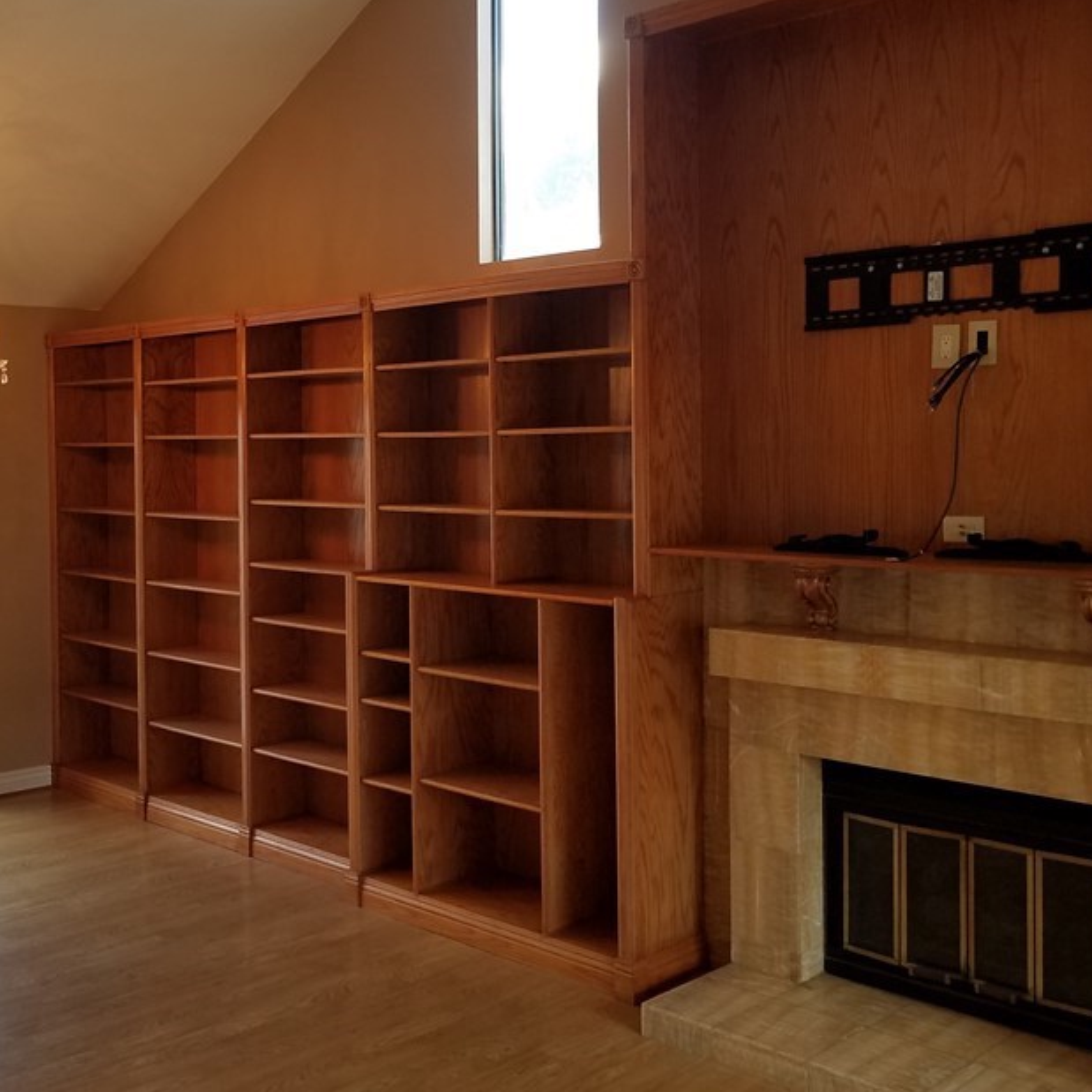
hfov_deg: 43.5
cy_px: 499
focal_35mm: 38
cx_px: 409
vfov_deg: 43.8
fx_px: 1356
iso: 40
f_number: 1.7
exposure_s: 1/60
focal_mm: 4.2
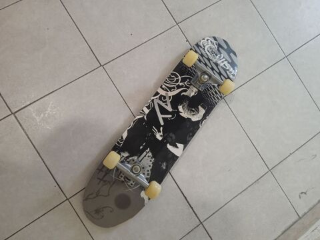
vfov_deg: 49.7
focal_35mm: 28
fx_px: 259
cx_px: 160
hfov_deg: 63.4
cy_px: 120
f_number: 2.2
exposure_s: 1/20
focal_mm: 3.43
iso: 1138
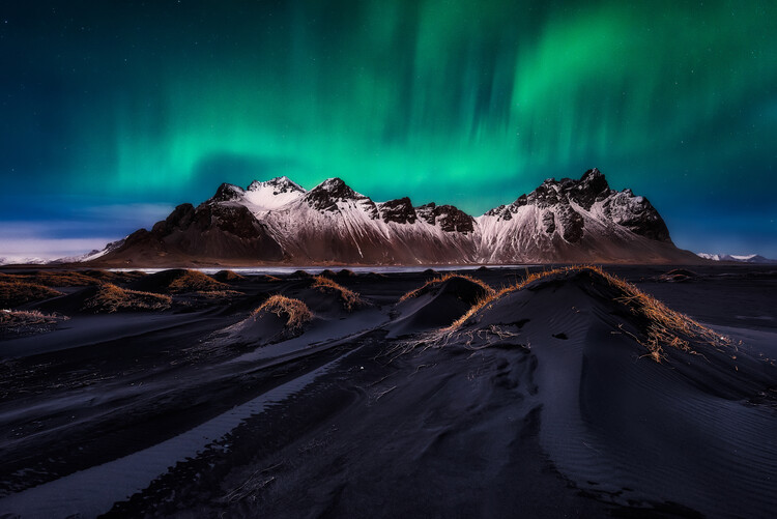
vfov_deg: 81.3
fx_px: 302
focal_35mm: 14
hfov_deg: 104.2
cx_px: 388
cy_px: 260
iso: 3200
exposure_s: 3
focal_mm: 14
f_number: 2.8
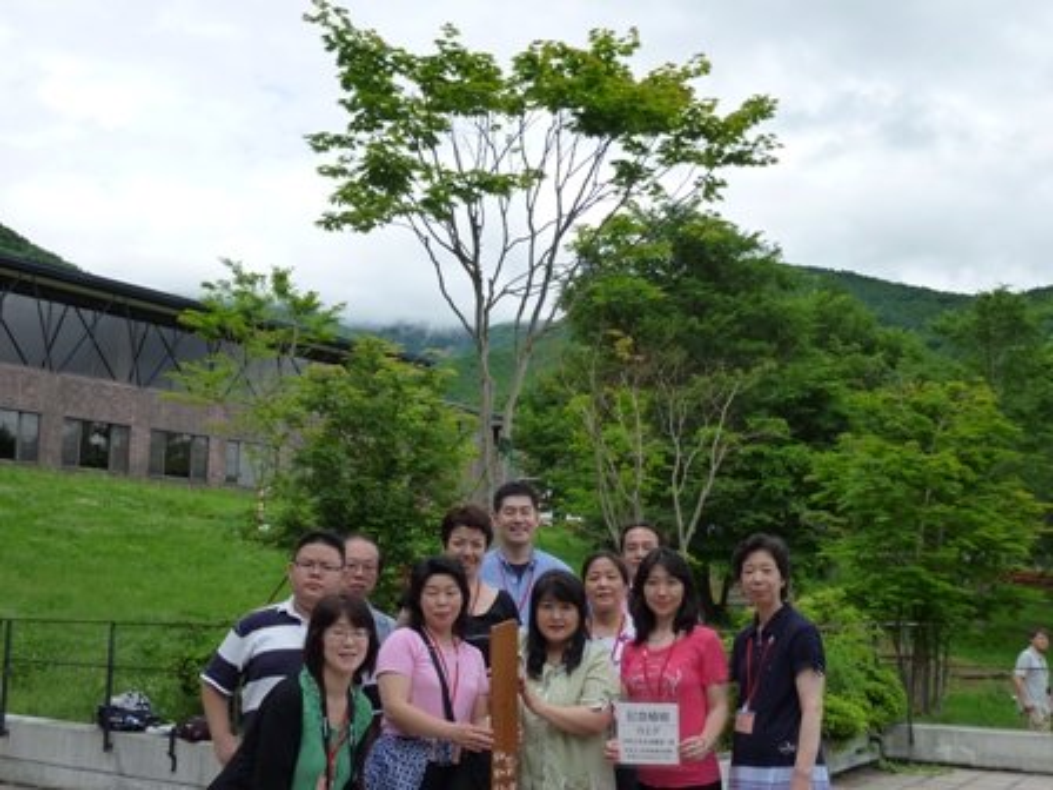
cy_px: 395
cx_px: 526
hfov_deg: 49.0
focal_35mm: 38
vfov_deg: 37.7
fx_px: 1156
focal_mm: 6.7
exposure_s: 1/400
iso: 125
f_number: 3.9
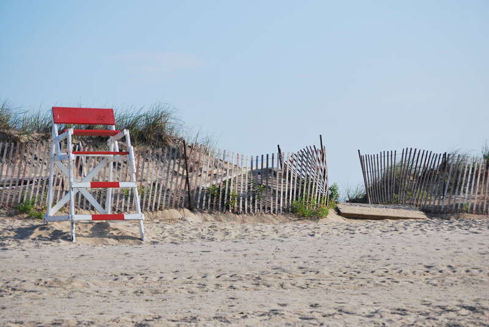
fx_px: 1755
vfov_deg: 10.7
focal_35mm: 129
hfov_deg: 15.9
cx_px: 244
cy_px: 164
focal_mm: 86
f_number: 7.1
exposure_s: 1/800
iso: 200
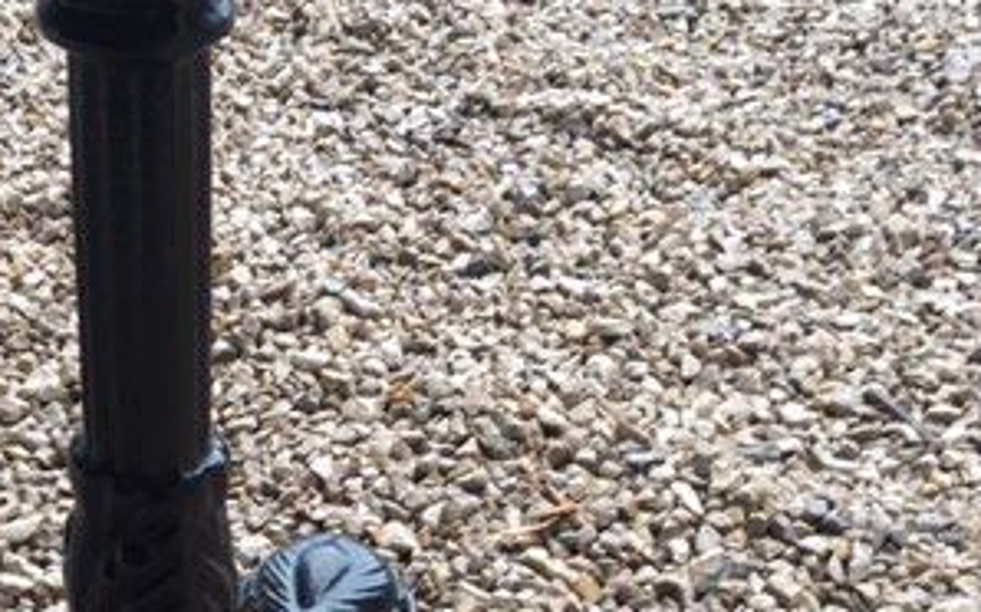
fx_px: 1764
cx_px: 221
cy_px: 668
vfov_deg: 18.9
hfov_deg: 30.4
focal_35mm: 66
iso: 25
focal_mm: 4.15
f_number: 2.2
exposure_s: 1/50
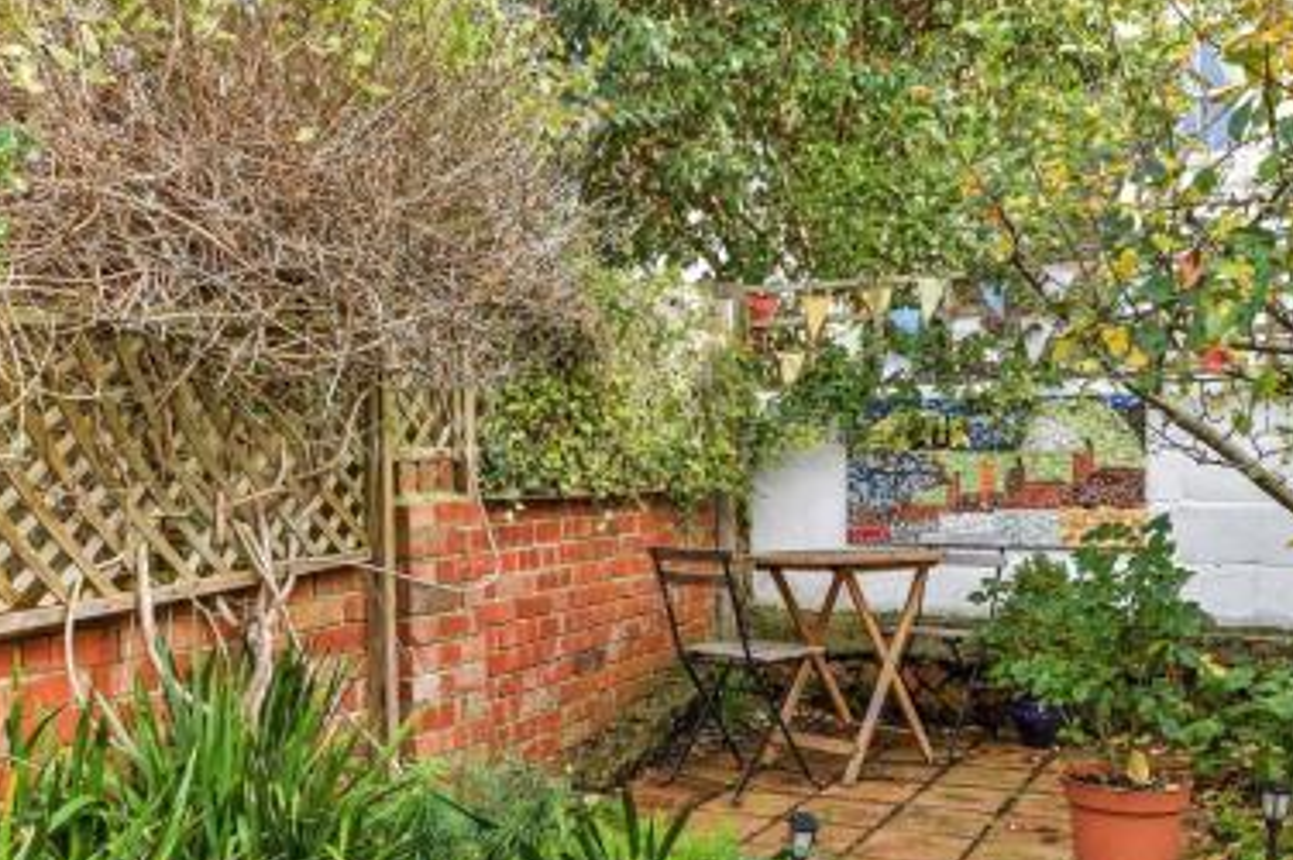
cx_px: 719
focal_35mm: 38
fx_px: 1364
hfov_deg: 50.6
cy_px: 521
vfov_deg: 34.9
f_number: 8
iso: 200
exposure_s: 1/80
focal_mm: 20
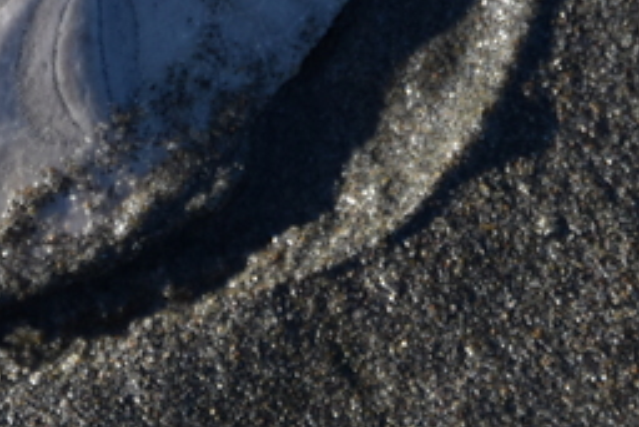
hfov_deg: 1.4
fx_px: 26674
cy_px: -342
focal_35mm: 1502
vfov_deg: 0.9
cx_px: -70
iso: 220
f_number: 5.6
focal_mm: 300
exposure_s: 1/640
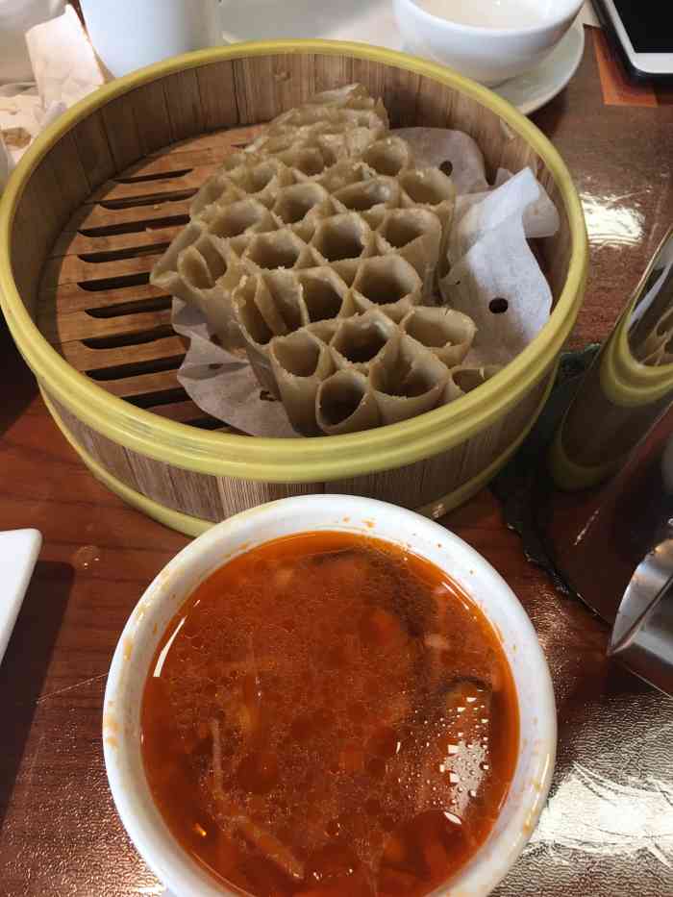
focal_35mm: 29
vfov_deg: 61.7
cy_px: 448
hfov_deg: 48.2
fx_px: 752
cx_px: 336
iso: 32
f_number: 2.2
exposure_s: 1/33
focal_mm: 4.15
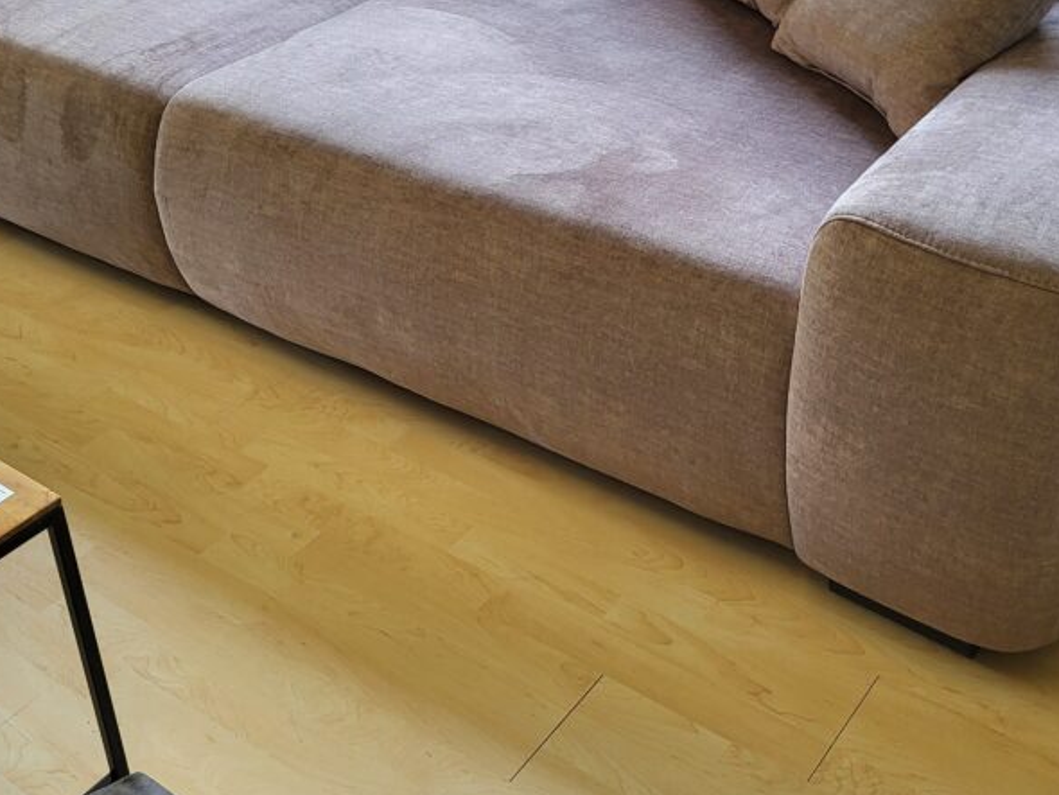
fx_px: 1438
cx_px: 530
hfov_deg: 40.4
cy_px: 197
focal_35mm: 47
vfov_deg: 30.4
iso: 100
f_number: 1.8
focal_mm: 5.4
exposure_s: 1/101
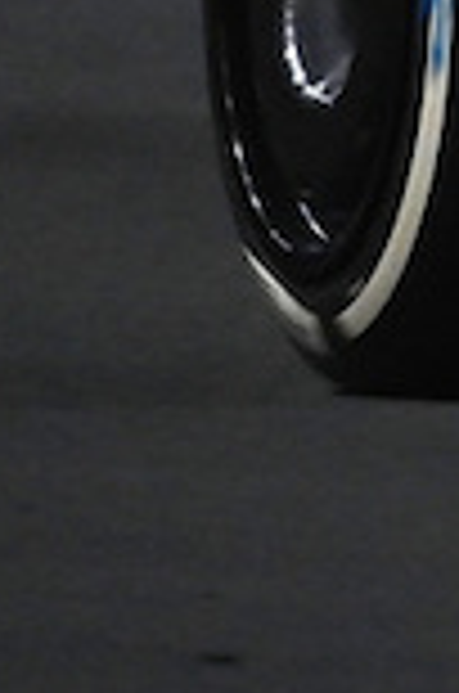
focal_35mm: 4372
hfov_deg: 0.3
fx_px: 83987
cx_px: 2529
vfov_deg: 0.5
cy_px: -814
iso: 4000
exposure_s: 1/800
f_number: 5.6
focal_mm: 560
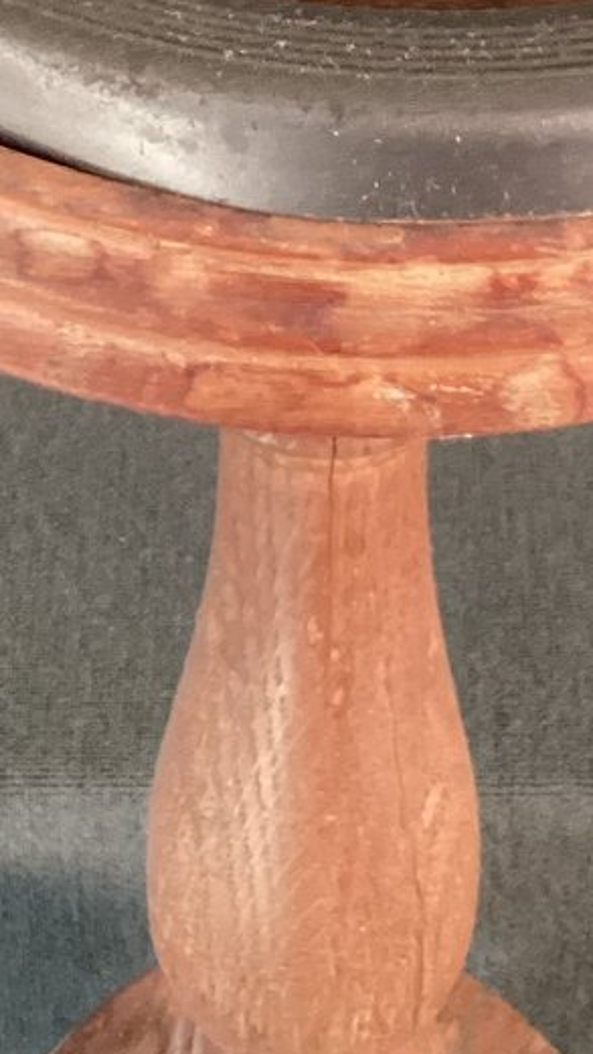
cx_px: 349
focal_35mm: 98
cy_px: -19
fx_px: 2740
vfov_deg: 21.0
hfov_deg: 12.3
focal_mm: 3.3
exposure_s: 1/60
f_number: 2.4
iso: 320
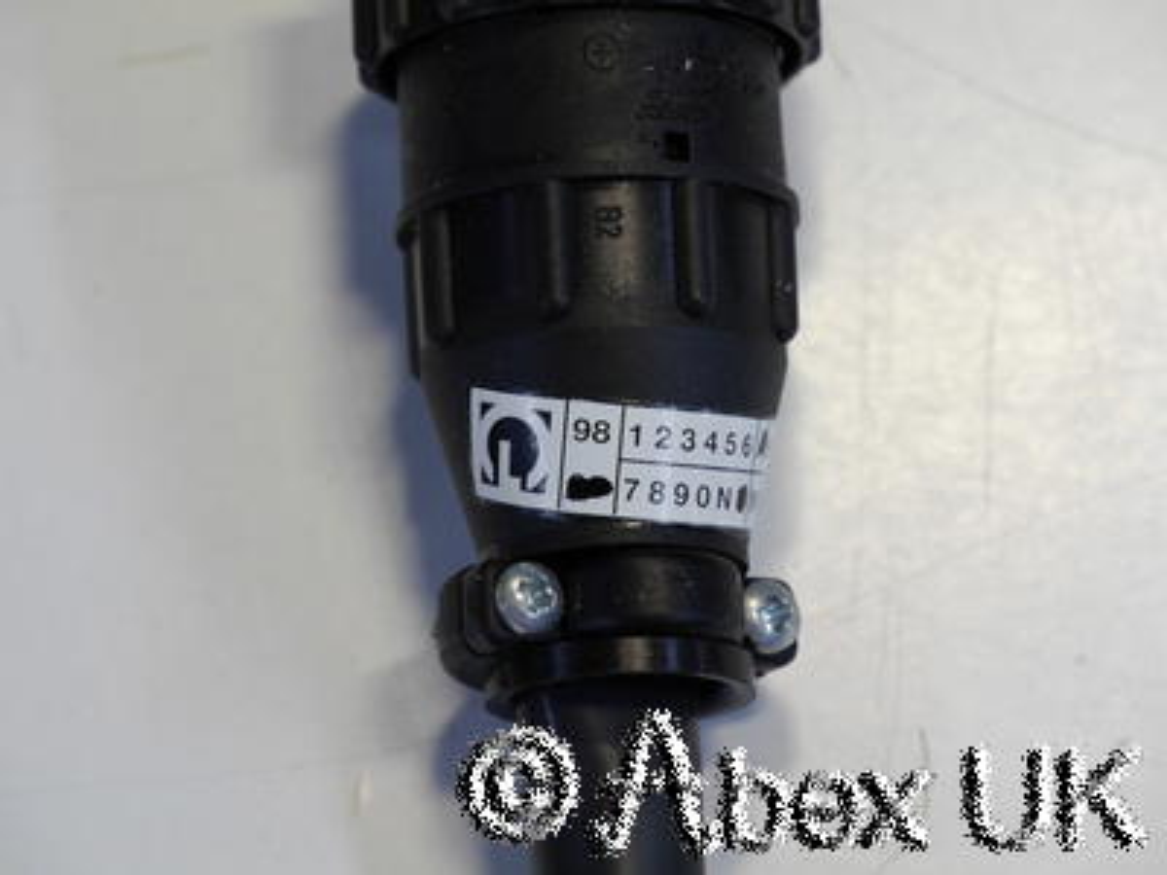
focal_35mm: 280
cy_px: 438
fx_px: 9440
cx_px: 584
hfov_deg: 7.1
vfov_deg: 5.3
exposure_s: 1/13
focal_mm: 140
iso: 200
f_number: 8
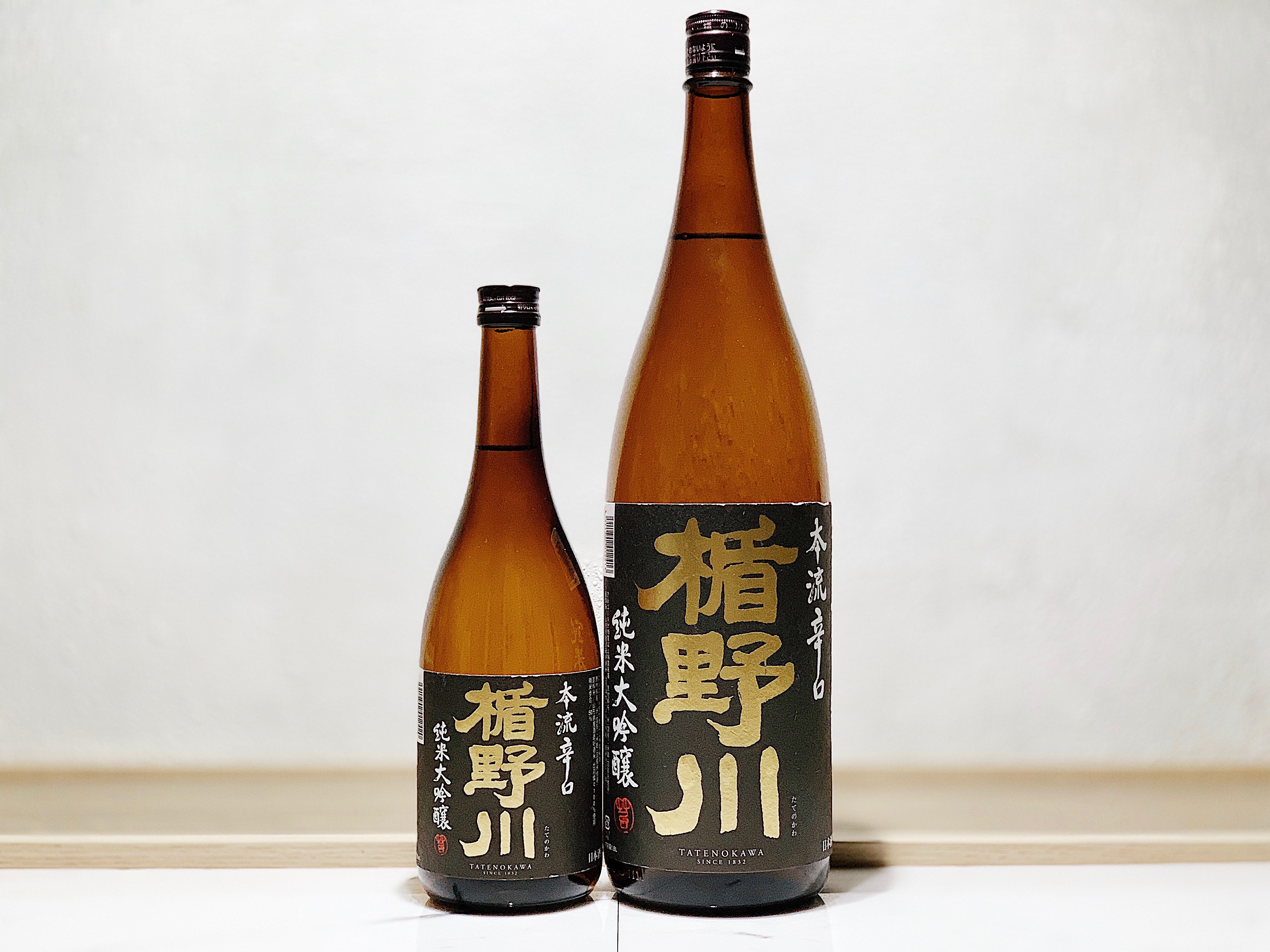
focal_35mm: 52
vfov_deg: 28.0
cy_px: 476
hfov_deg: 36.8
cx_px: 635
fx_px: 1908
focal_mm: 6
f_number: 2.4
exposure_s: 1/50
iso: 125
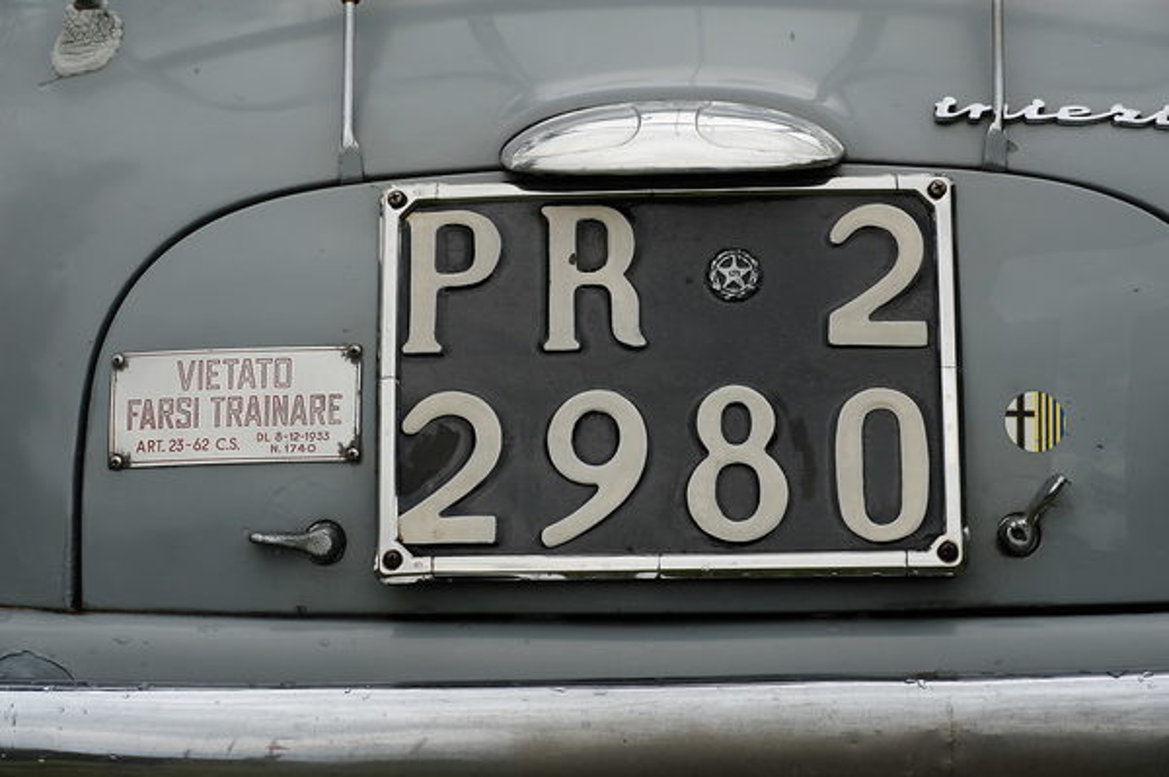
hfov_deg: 18.6
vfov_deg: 12.4
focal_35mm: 110
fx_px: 3569
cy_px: 388
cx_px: 584
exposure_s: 1/320
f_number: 9
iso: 200
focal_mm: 110
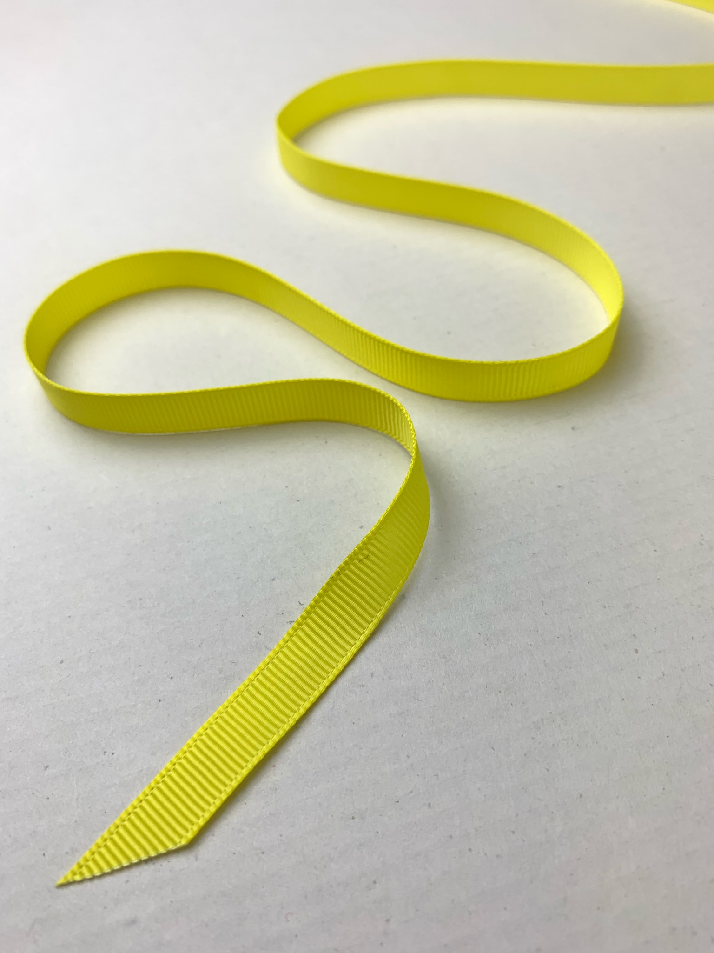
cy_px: 476
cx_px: 357
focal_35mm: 26
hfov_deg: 53.0
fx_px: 715
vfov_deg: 67.3
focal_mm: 4.25
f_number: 1.8
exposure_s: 1/121
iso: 25
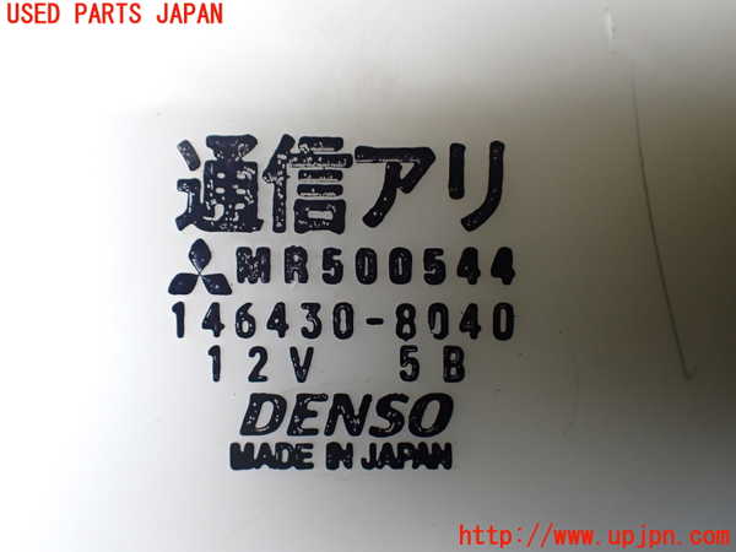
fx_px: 638
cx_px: 368
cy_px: 276
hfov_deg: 60.0
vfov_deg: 46.8
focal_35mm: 30
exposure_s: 1/125
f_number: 2.3
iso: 250
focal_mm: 5.4
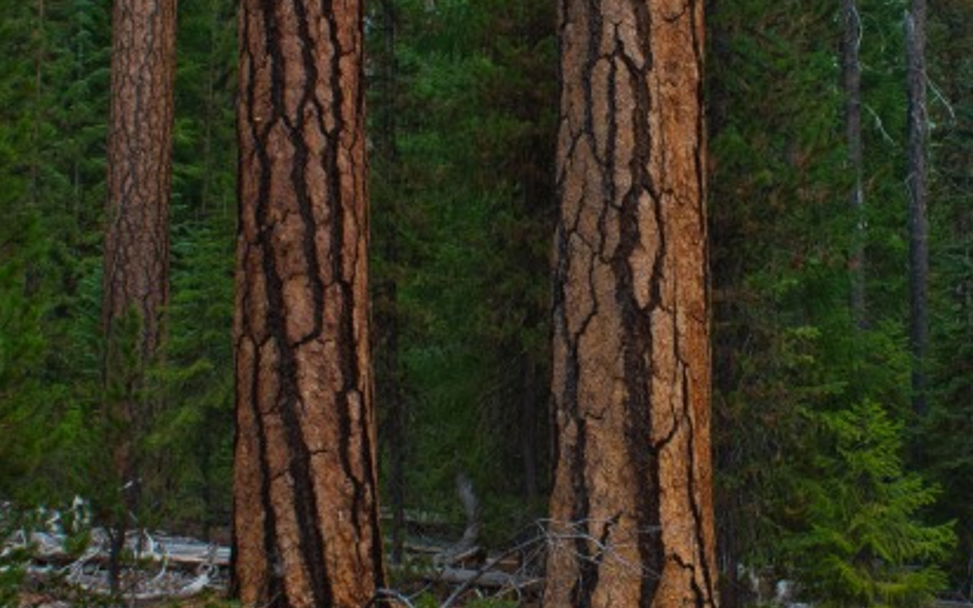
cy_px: 222
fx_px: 2121
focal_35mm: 80
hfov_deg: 25.7
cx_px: 673
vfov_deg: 16.3
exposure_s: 1/160
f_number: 9
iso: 400
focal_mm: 18
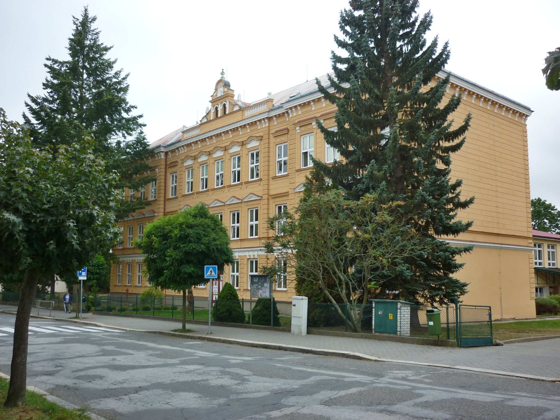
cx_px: 280
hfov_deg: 55.4
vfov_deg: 42.9
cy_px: 210
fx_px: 534
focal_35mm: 33
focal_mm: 5.5
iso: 80
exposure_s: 1/320
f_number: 2.8
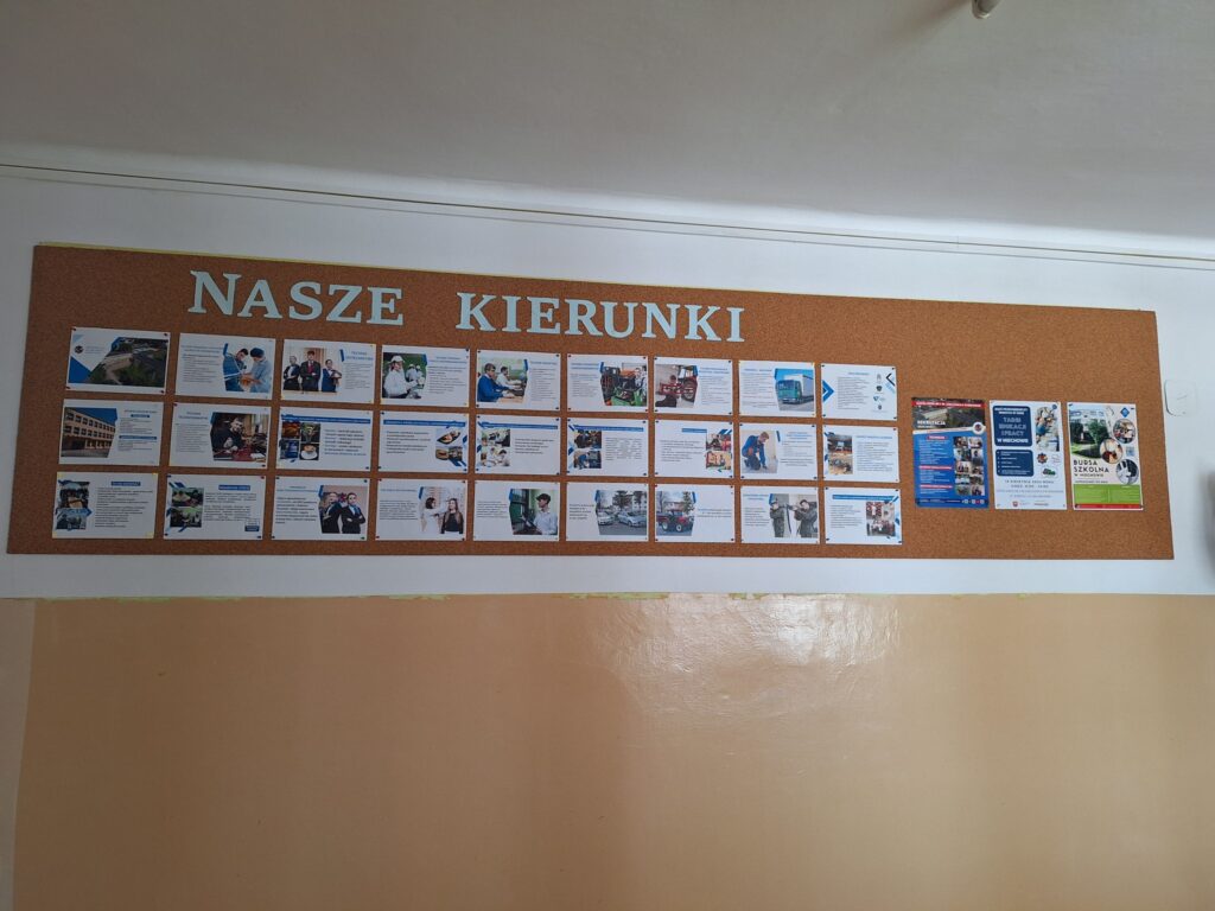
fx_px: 807
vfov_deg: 58.9
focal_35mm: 23
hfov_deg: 73.9
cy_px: 456
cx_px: 608
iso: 100
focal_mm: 5.54
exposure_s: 1/50
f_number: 1.8
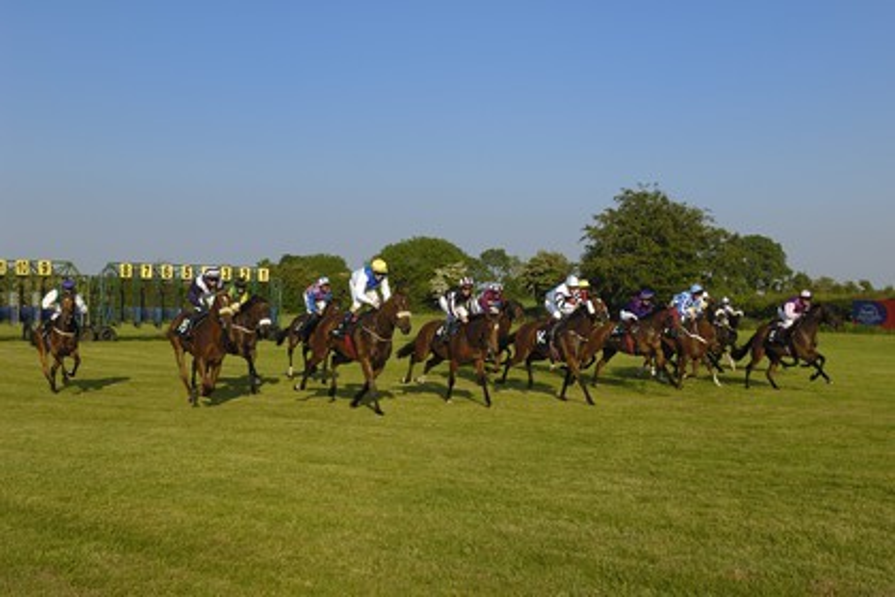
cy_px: 298
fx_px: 1044
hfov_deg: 46.4
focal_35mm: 42
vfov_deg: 31.9
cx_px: 448
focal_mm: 28
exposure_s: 1/640
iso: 100
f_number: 5
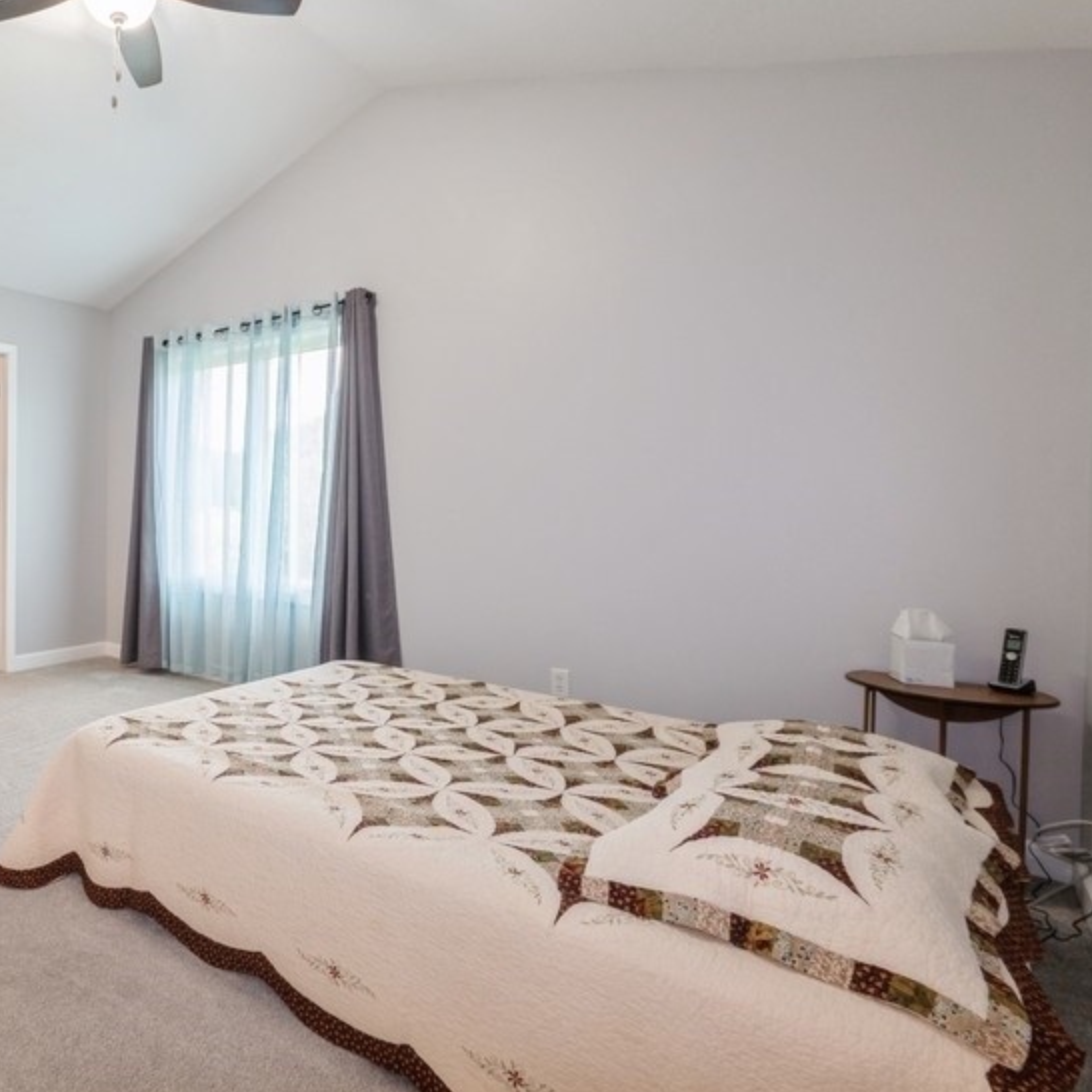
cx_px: 212
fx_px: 749
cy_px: 514
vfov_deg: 72.1
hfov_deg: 65.4
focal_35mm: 21
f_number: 10
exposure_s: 1/4
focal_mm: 10
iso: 200
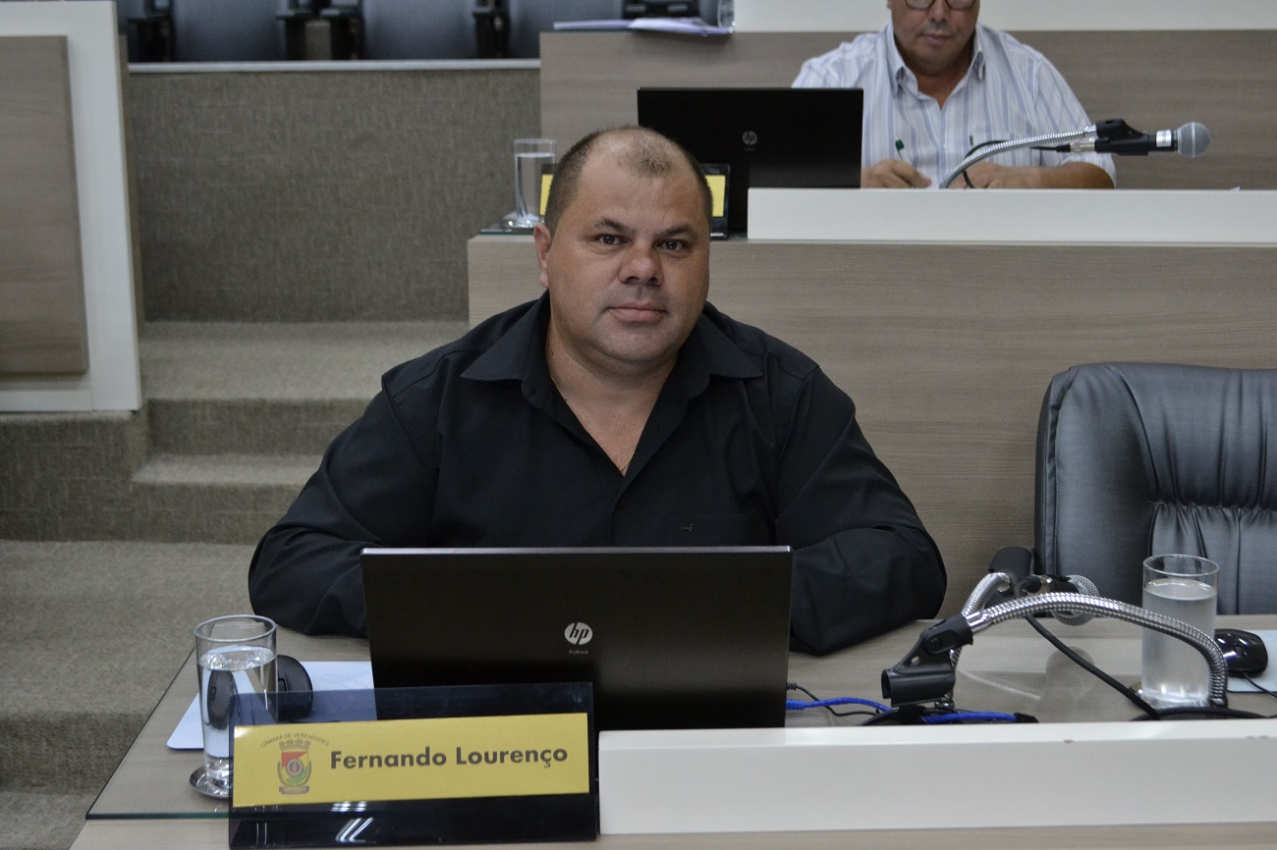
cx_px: 638
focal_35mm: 51
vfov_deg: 26.5
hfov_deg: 38.9
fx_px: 1809
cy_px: 425
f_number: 5.6
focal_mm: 34
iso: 1600
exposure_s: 1/50
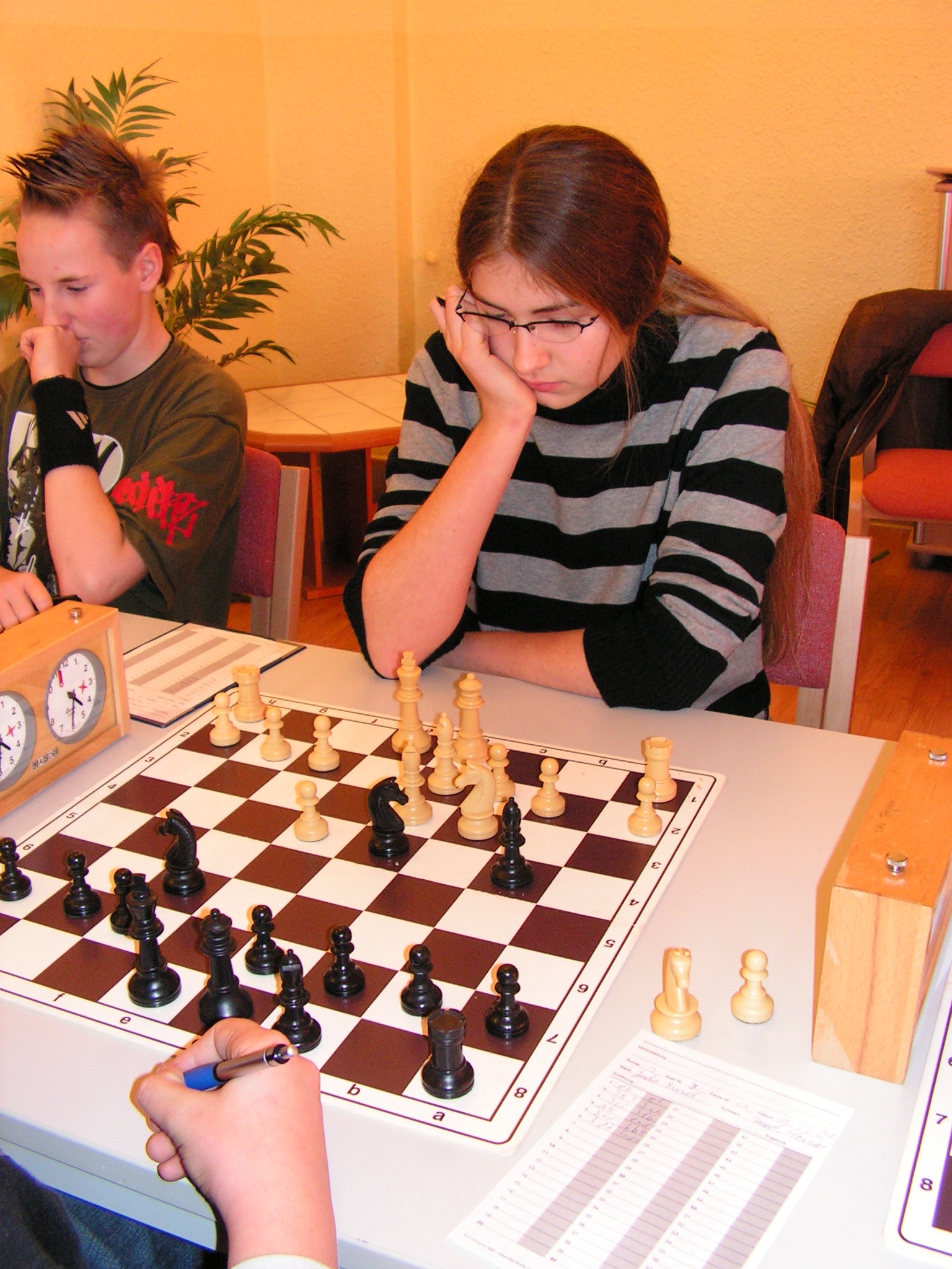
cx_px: 476
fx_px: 1320
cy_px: 634
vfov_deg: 51.4
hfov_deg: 39.7
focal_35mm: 36
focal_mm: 6
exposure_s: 1/40
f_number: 3.2
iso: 200
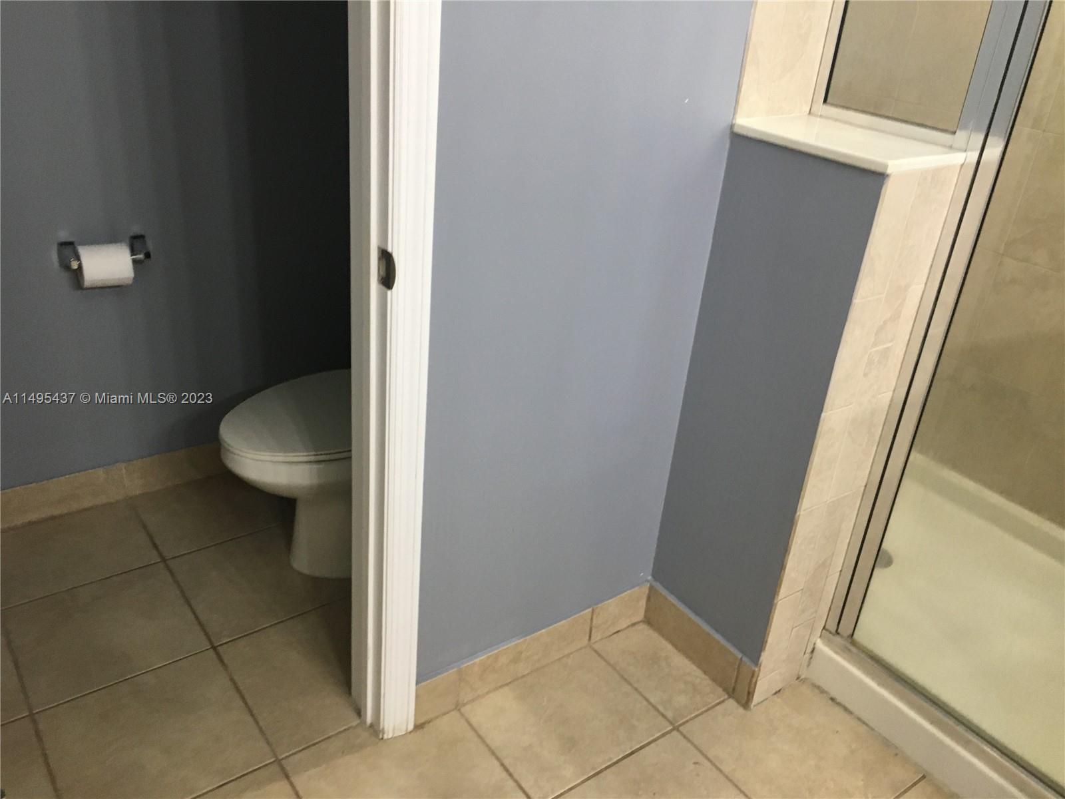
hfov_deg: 61.7
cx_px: 532
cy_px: 400
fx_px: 892
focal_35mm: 29
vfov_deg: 48.2
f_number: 2.2
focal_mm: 4.15
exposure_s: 1/30
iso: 125
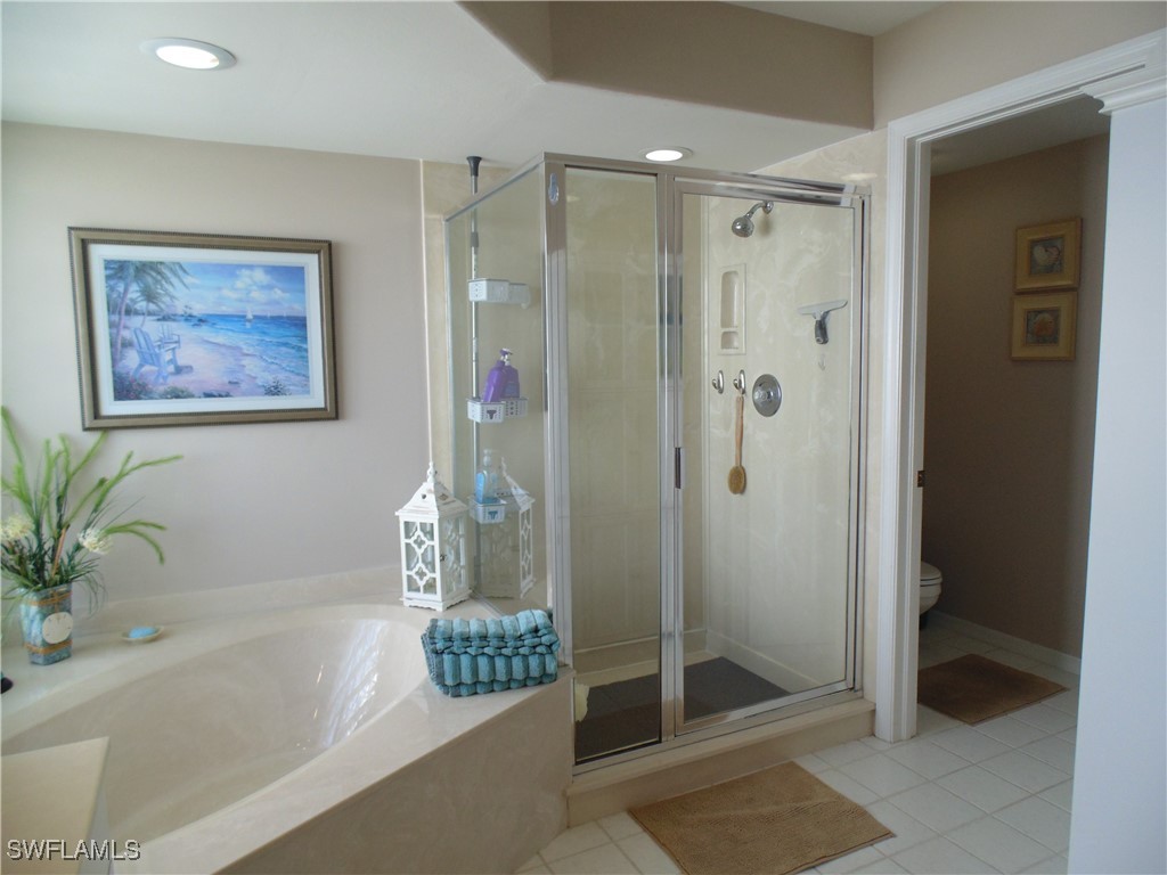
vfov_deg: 61.1
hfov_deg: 76.4
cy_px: 438
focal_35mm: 22
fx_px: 742
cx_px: 584
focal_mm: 4
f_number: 3.1
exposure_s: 1/60
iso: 80
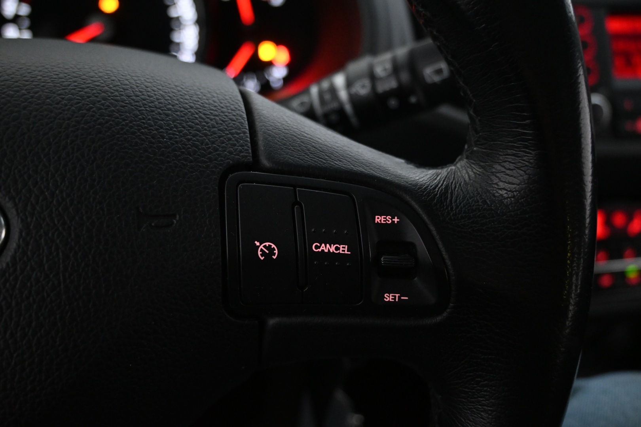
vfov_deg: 42.6
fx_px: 547
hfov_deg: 60.7
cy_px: 214
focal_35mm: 31
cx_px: 320
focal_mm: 20.5
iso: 3200
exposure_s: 1/30
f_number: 3.8
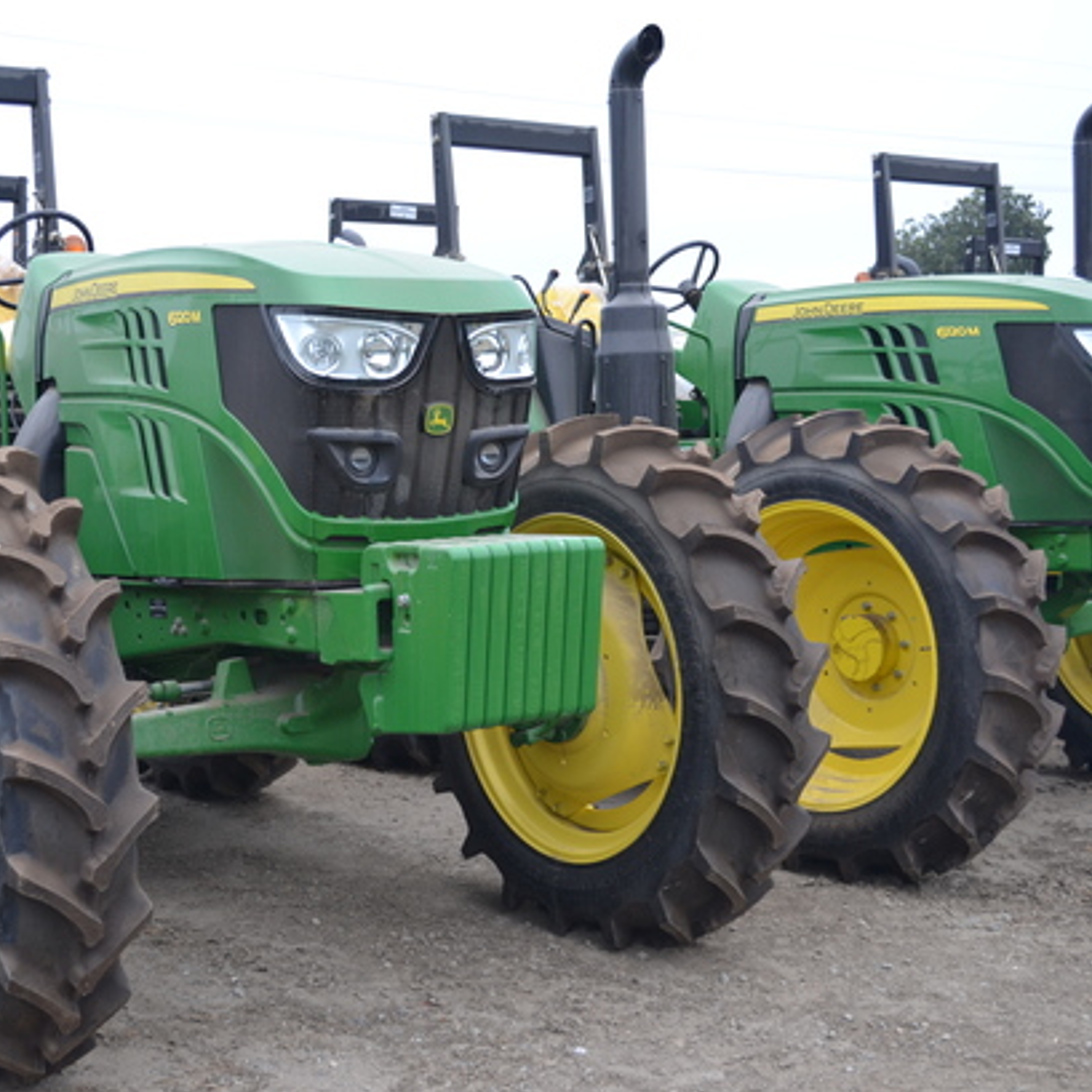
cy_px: 547
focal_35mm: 54
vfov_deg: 31.6
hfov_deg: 31.4
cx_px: 375
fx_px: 1927
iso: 400
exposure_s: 1/100
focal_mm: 28
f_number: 5
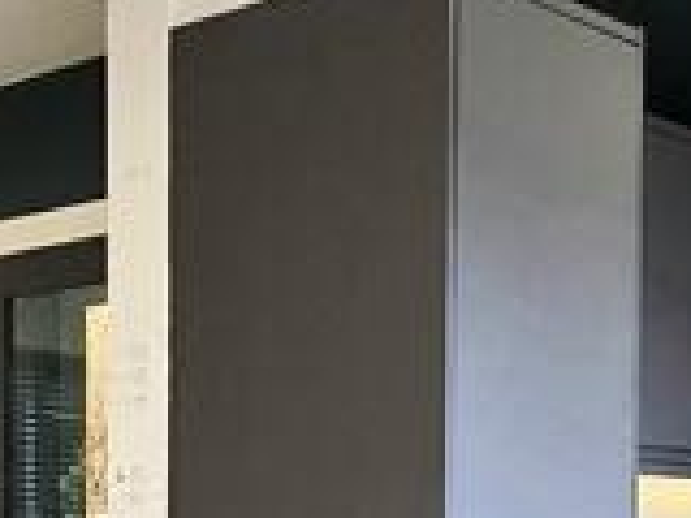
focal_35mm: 81
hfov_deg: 22.8
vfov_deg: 17.6
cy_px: 570
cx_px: -56
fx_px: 1617
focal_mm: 2.2
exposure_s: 1/50.3
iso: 160
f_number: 2.2
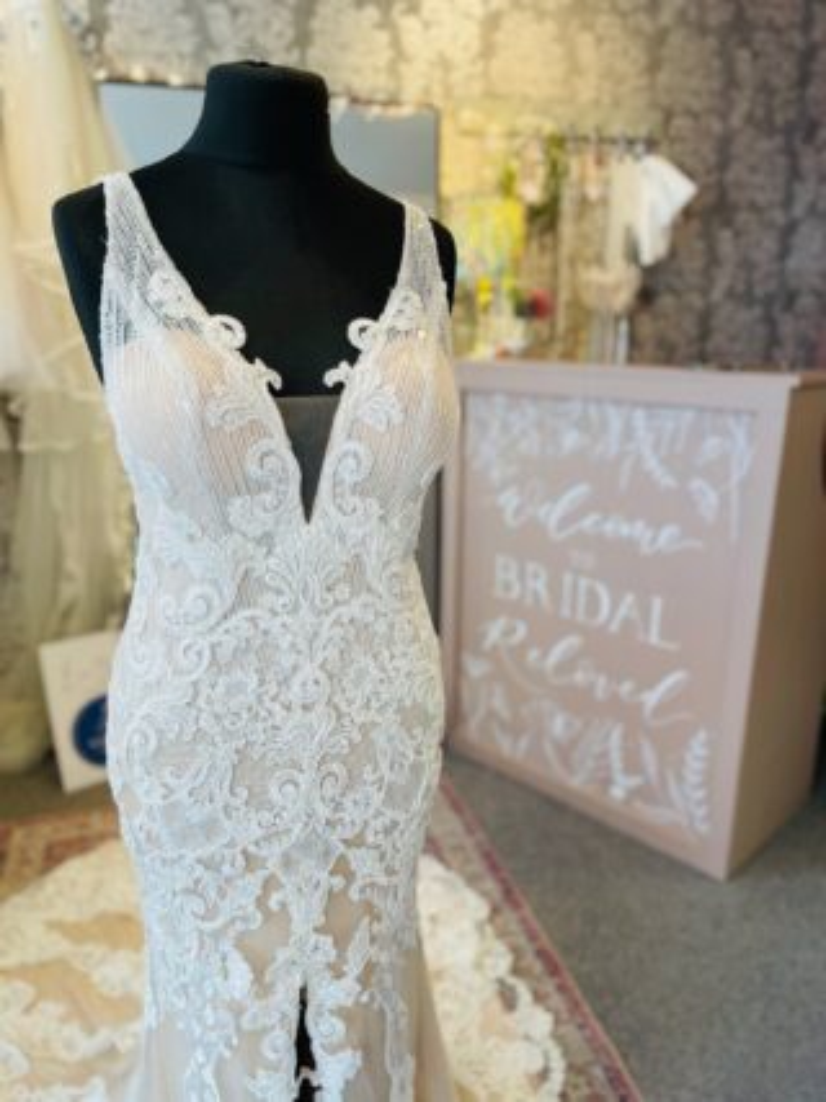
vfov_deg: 67.3
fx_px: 828
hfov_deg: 53.0
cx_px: 413
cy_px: 551
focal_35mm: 26
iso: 80
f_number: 1.6
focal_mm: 5.1
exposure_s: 1/100
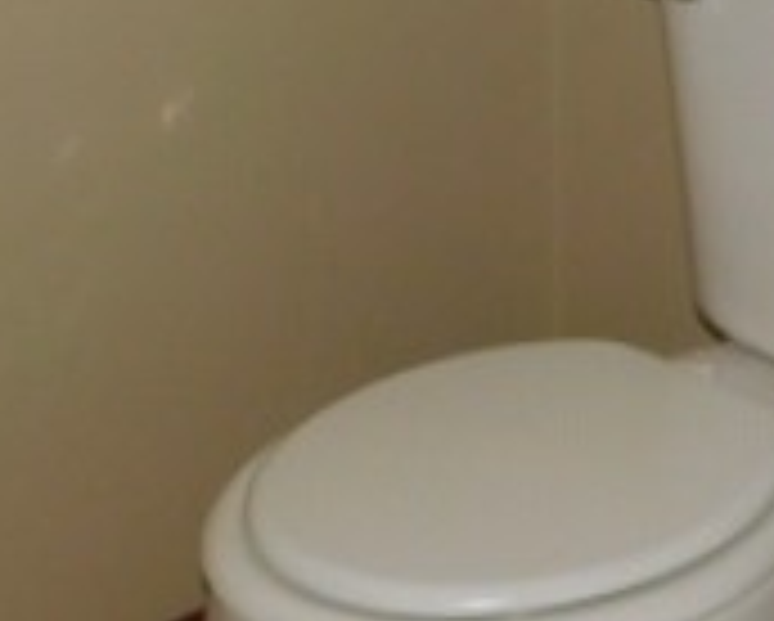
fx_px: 2500
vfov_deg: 13.5
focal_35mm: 109
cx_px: 914
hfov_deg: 16.9
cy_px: -238
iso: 200
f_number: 3.2
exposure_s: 1/30
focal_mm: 5.3
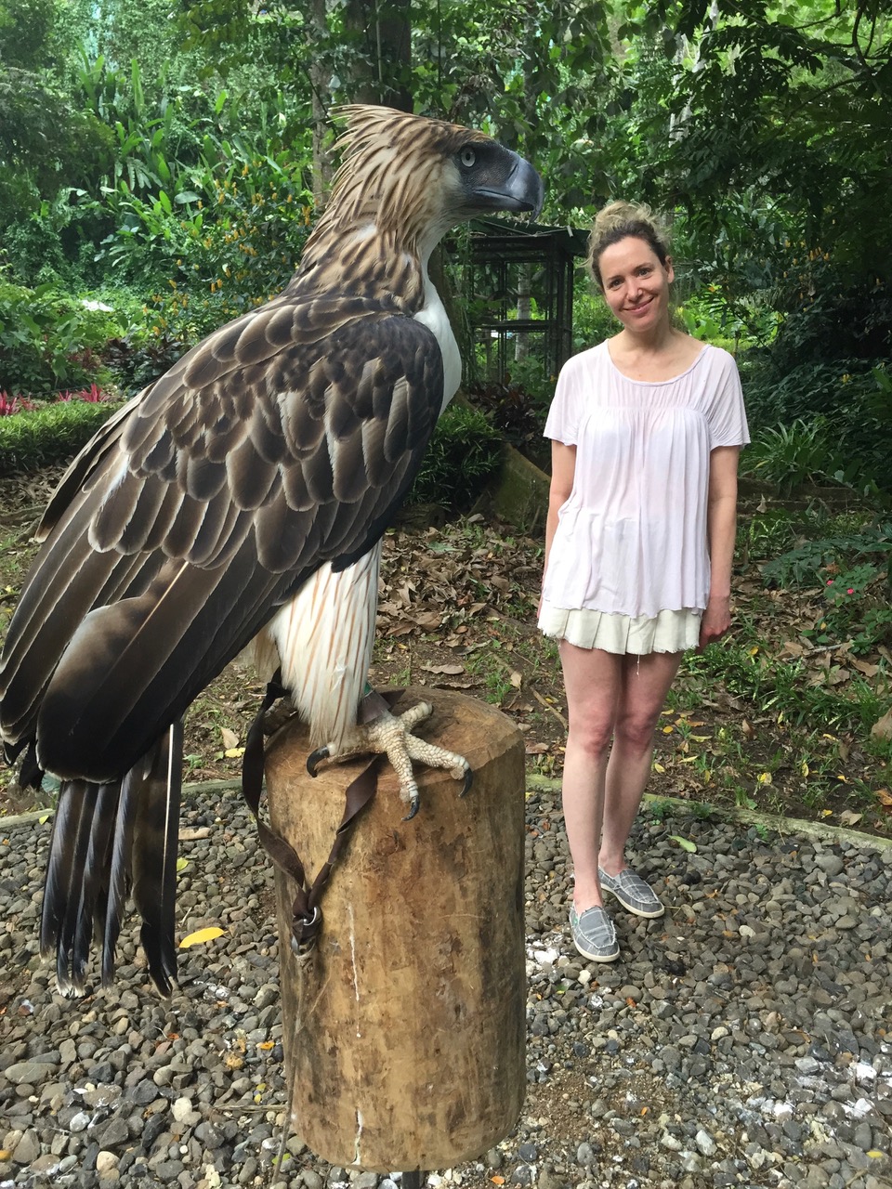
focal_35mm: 29
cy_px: 594
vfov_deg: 61.7
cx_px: 446
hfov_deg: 48.2
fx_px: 996
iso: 32
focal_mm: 4.15
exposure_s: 1/30
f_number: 2.2
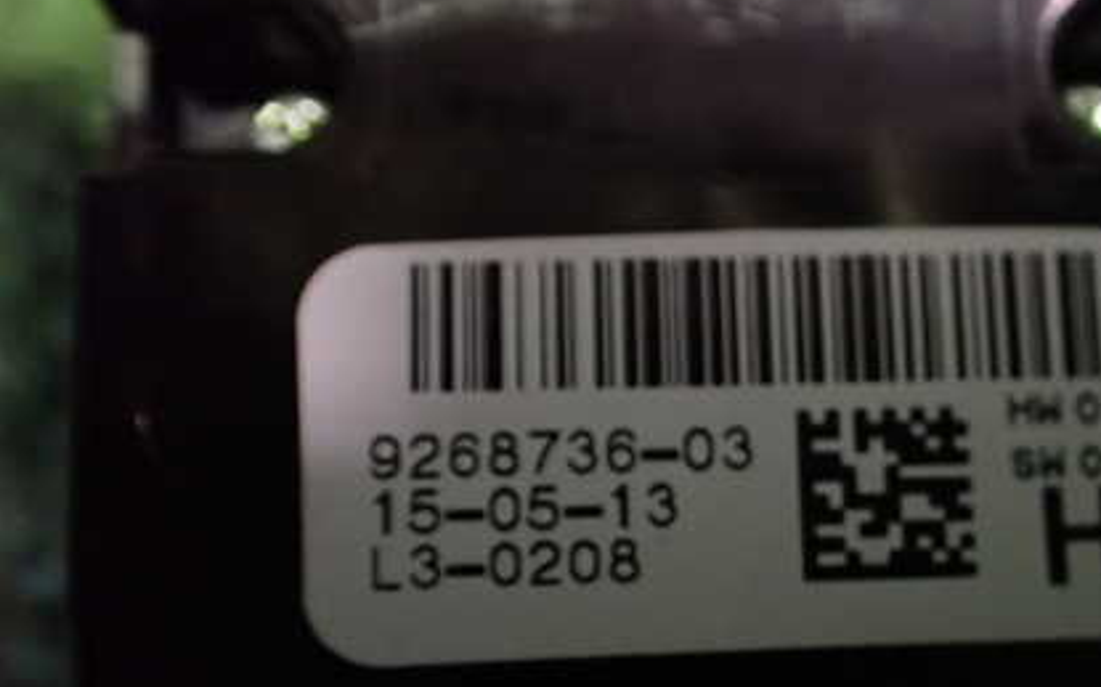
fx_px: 1380
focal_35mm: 46
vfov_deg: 27.6
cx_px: 748
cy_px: 512
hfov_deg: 42.8
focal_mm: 5.4
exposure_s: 1/30
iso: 1250
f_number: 2.3
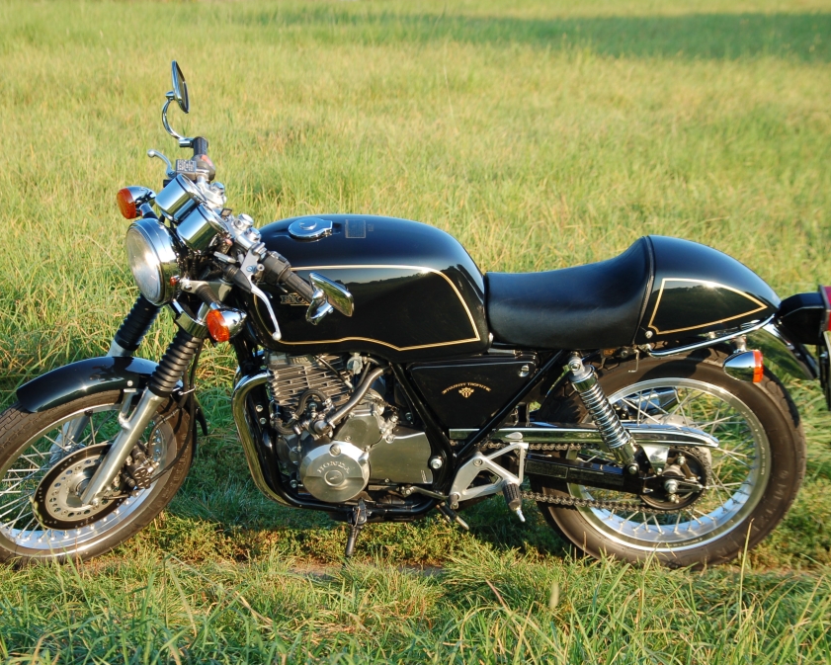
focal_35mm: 89
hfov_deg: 21.5
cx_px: 413
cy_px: 331
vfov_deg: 17.3
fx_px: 2189
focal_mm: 52
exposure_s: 1/60
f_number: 5
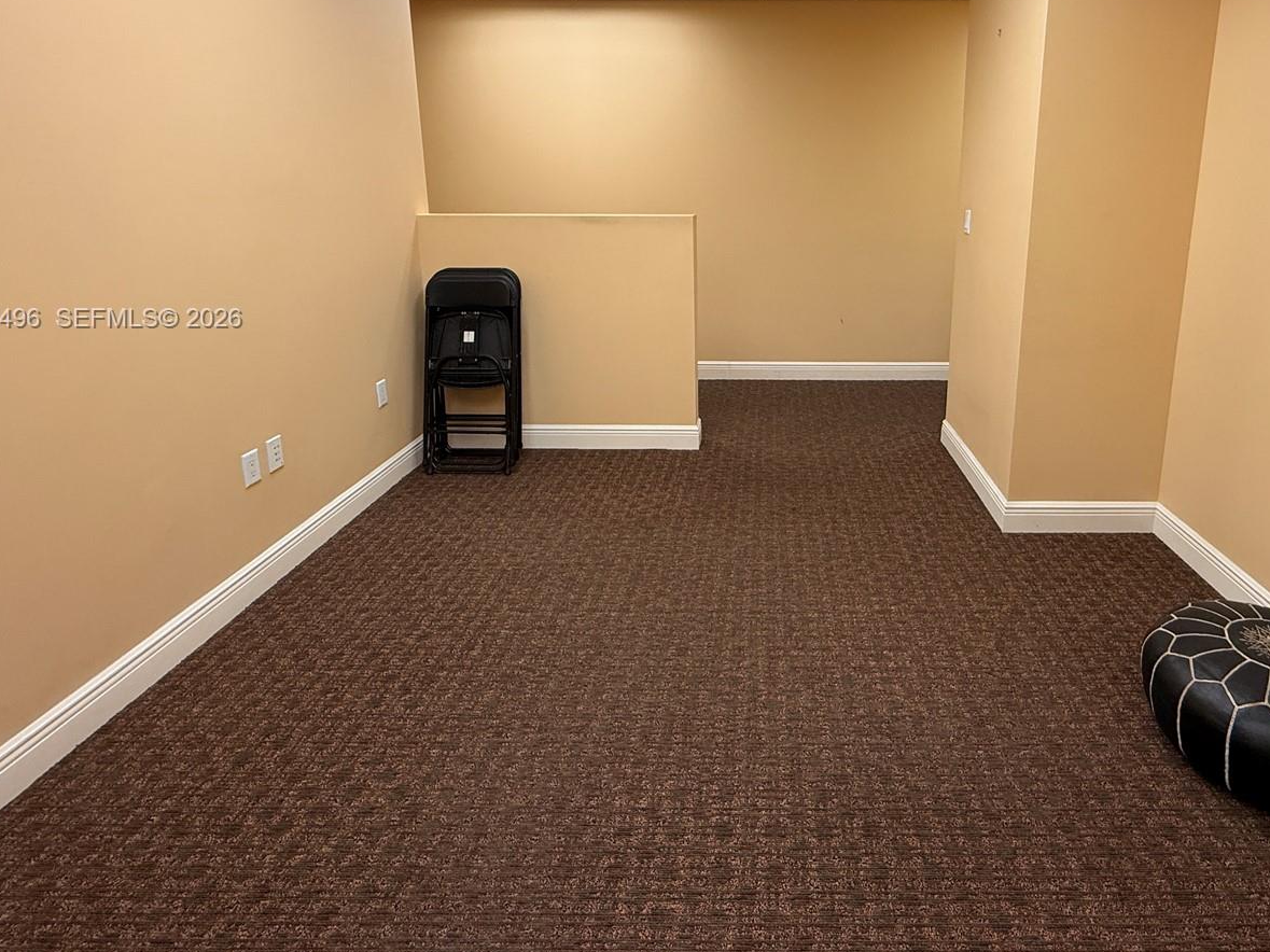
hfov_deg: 83.5
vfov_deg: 66.9
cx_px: 768
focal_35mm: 19
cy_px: 320
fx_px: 697
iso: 200
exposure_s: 1/120
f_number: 2.2
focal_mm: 2.22
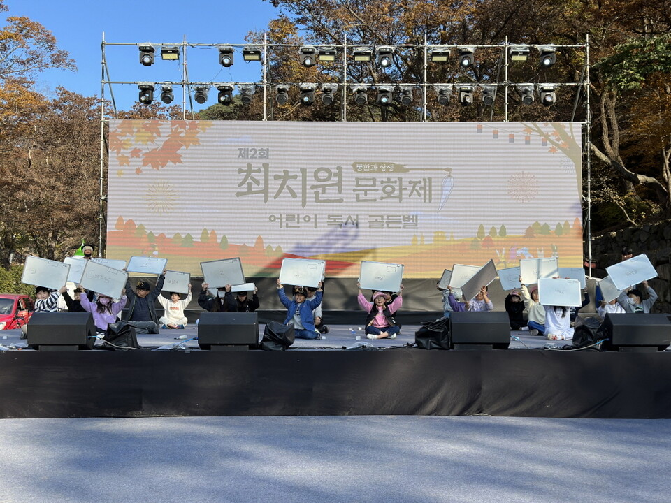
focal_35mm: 40
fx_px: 775
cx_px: 336
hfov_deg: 46.8
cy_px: 252
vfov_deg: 36.0
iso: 80
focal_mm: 6.86
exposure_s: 1/3058
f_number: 1.78
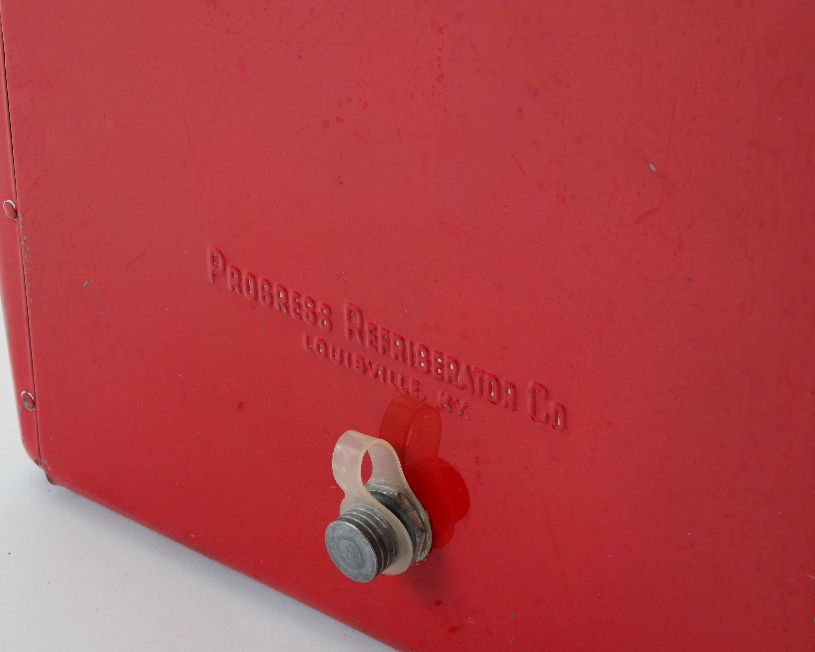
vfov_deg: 8.7
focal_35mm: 179
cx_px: 347
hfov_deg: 10.8
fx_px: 4307
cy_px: 326
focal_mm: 105
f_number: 16
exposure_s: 1/160
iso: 400
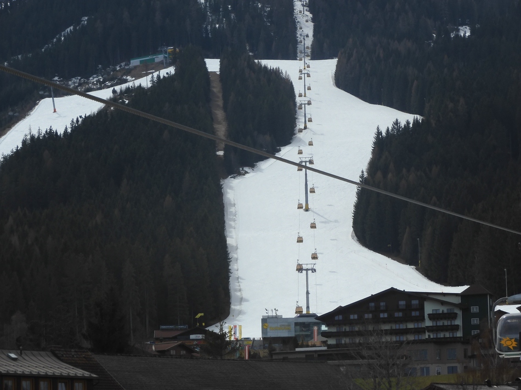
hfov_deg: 14.6
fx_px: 2031
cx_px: 260
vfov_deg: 11.0
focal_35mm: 135
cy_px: 195
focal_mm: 24.1
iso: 100
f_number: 5
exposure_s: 1/1250
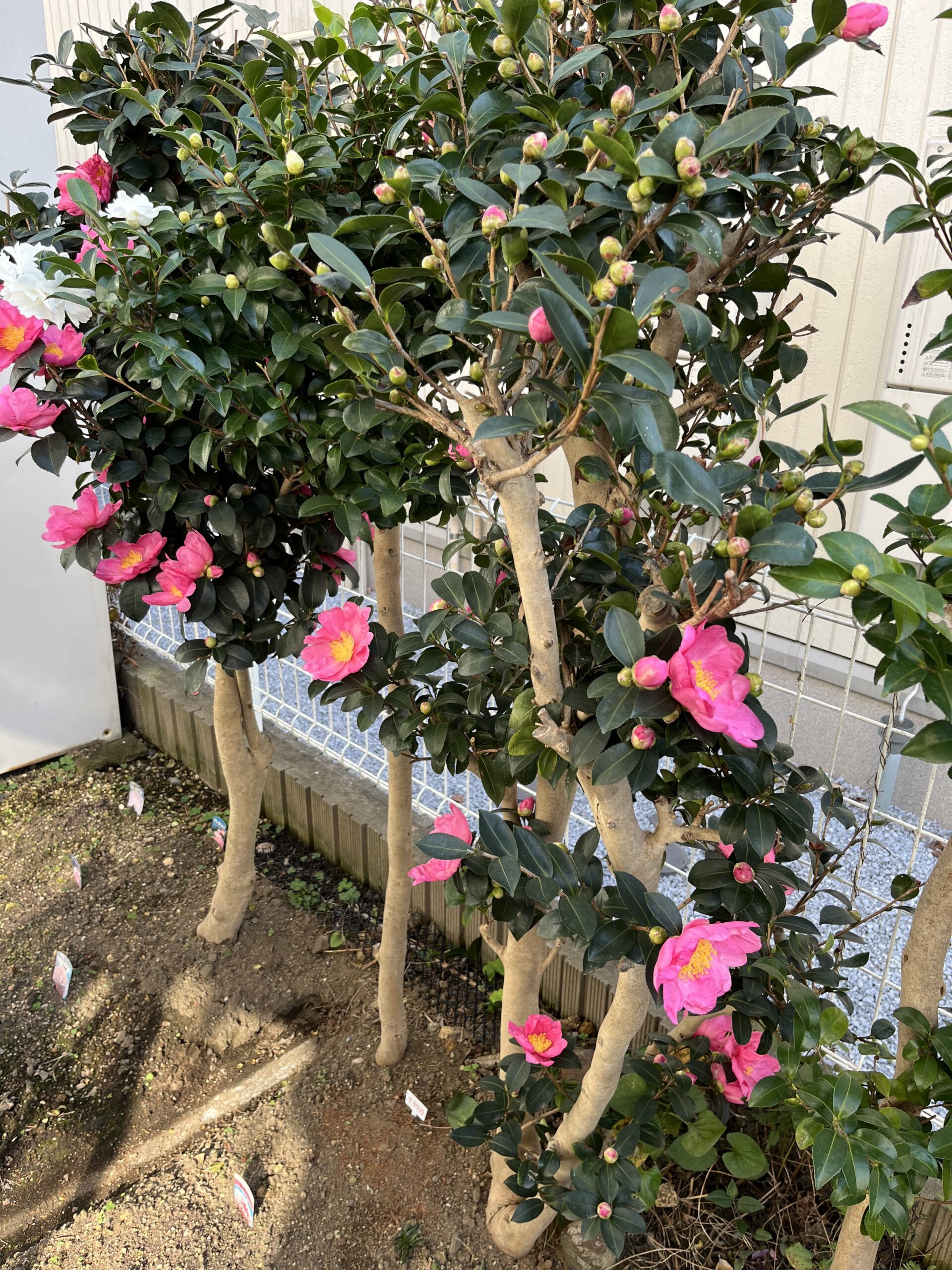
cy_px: 635
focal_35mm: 26
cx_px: 476
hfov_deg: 53.1
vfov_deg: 67.3
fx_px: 953
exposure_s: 1/122
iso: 40
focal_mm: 5.1
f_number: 1.6
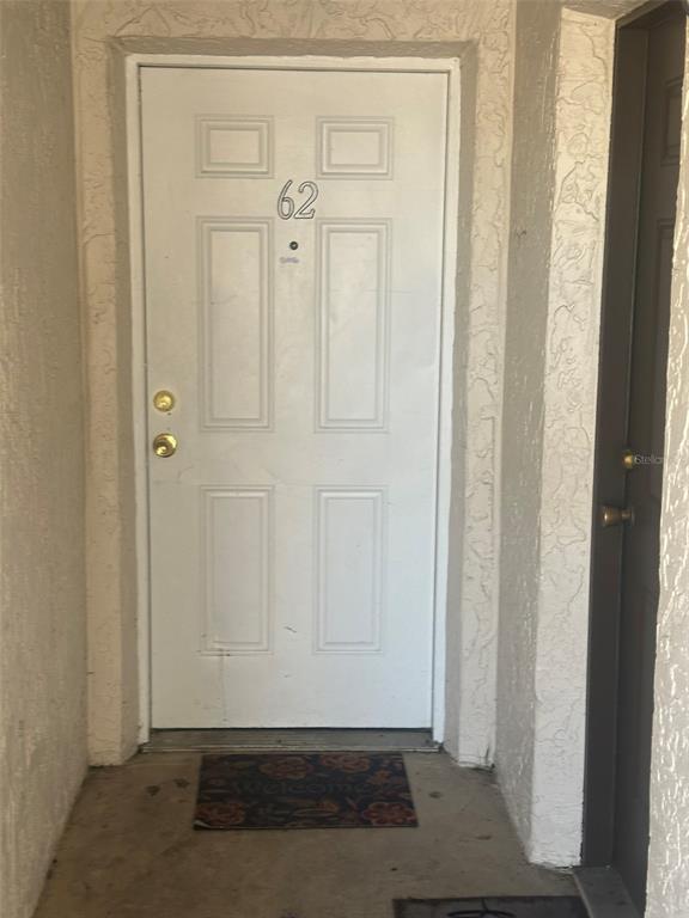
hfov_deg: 30.3
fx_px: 1274
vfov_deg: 39.7
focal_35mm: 48
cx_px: 344
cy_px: 459
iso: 80
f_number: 1.78
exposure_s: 1/70
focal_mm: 6.86
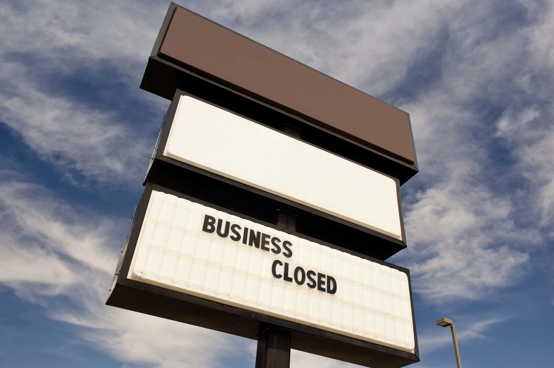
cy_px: 184
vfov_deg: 44.9
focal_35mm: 29
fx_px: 446
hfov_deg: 63.7
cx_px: 277
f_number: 8
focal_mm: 29
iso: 200
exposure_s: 1/500
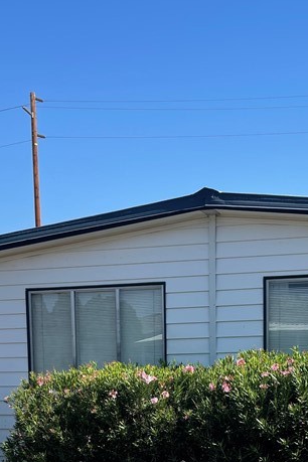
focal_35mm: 58
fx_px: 744
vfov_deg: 32.3
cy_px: 441
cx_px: 192
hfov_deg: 23.3
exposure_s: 1/2488
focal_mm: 5.1
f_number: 1.6
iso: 32
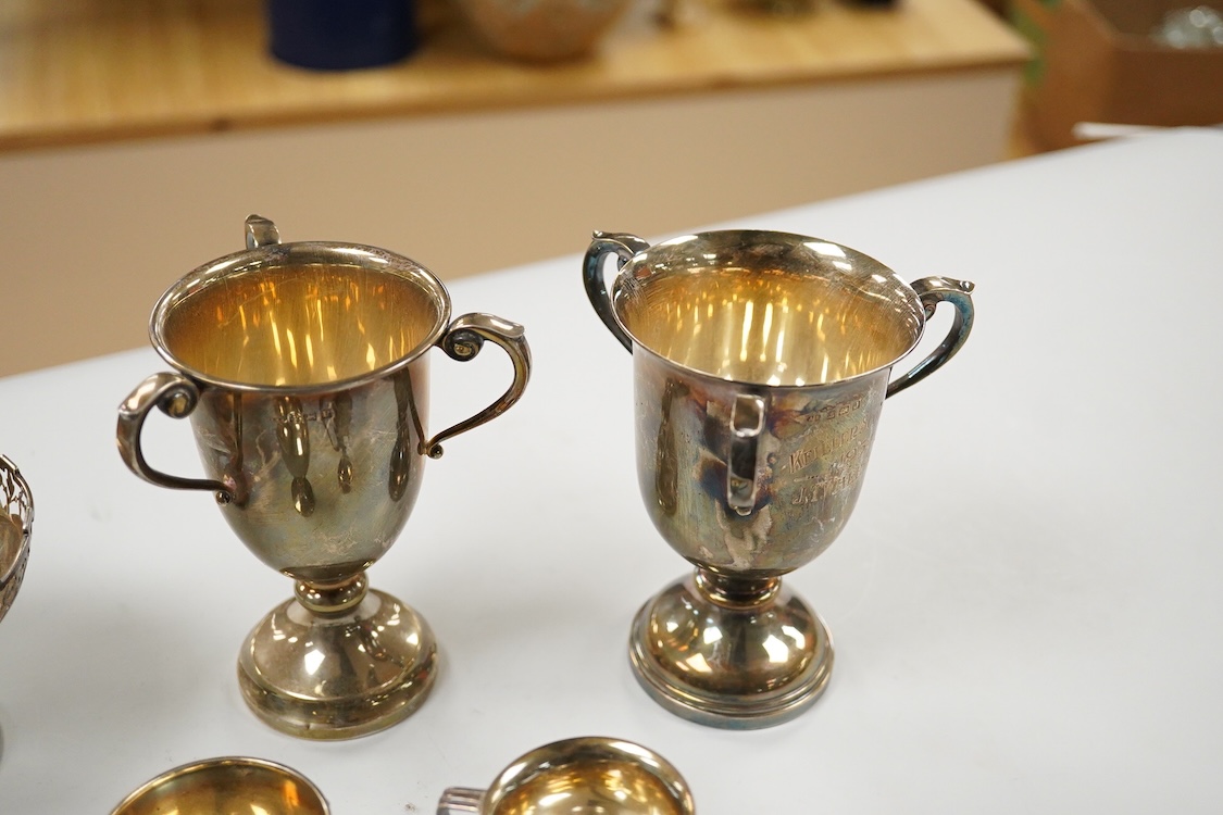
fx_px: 1529
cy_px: 408
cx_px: 612
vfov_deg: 29.9
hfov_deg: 43.6
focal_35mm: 45
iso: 2500
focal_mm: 30
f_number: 3.5
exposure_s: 1/500
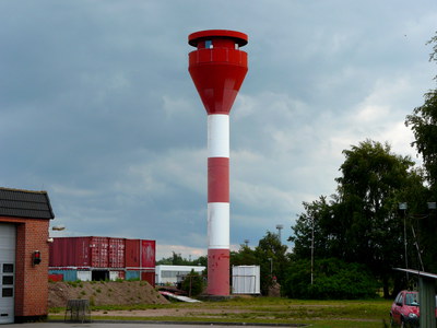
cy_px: 164
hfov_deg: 24.7
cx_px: 218
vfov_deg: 18.7
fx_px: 997
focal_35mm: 79
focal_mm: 12.9
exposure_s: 1/320
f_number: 5.6
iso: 100
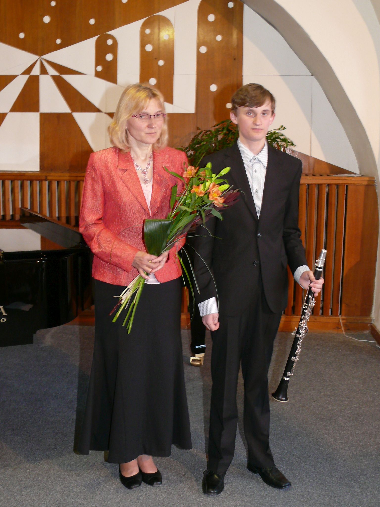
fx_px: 644
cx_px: 190
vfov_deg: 42.9
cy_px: 254
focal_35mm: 44
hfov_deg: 32.9
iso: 200
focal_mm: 8.5
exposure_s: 1/15
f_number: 2.8
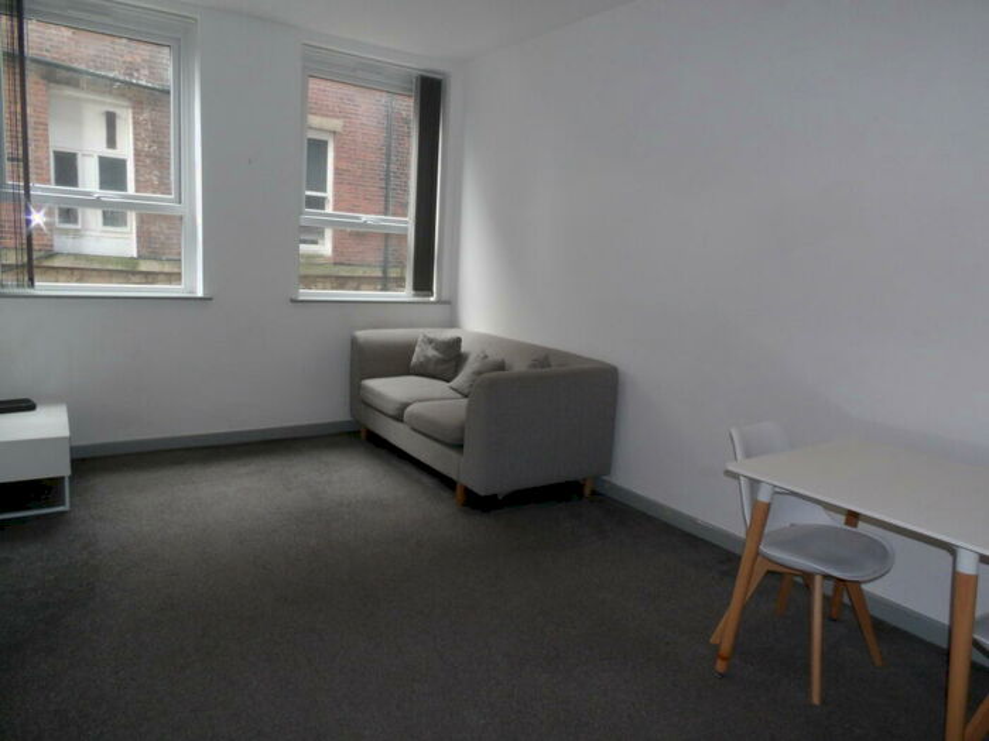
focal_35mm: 24
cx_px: 494
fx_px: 686
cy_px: 370
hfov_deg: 71.6
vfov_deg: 56.8
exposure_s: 1/15
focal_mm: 4.3
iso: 320
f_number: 4.1
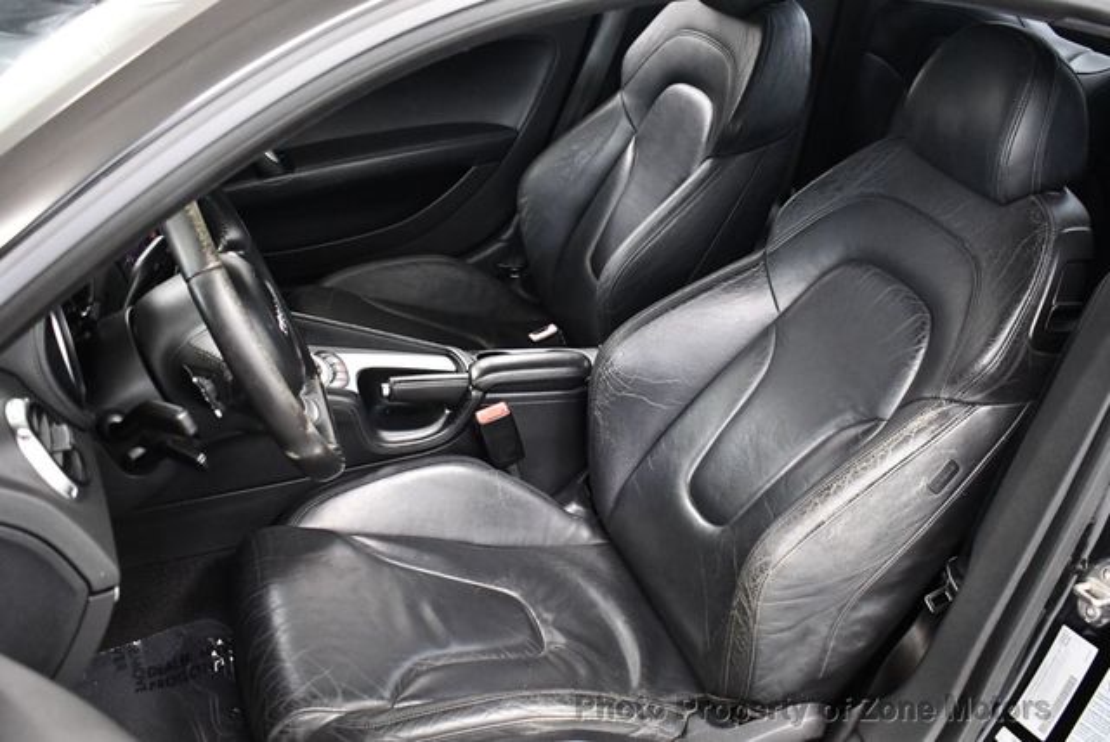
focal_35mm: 36
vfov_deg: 36.9
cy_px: 371
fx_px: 1111
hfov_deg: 53.1
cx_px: 555
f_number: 3.5
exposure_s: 1/60
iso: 3200
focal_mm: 18
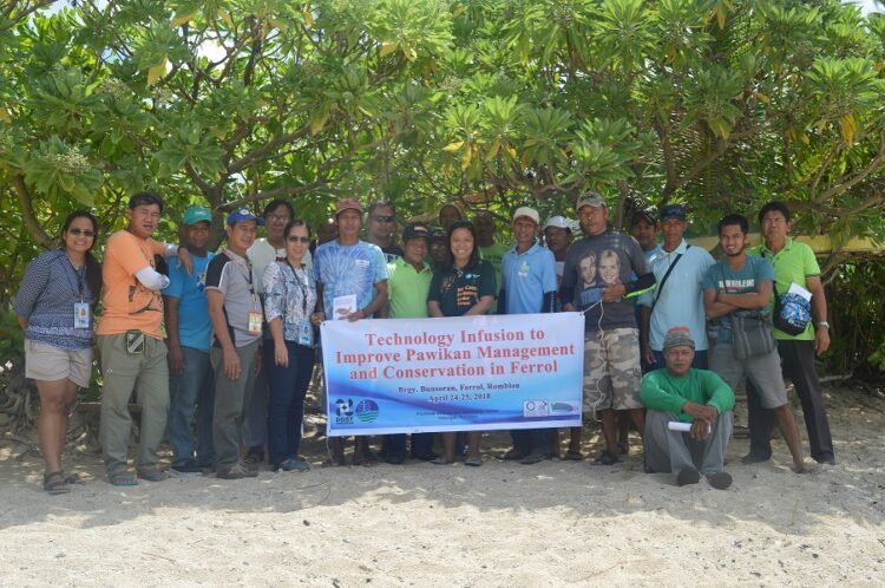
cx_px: 442
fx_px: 884
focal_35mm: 36
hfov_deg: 53.2
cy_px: 294
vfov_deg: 36.8
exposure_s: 1/250
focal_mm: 24
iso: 100
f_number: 8
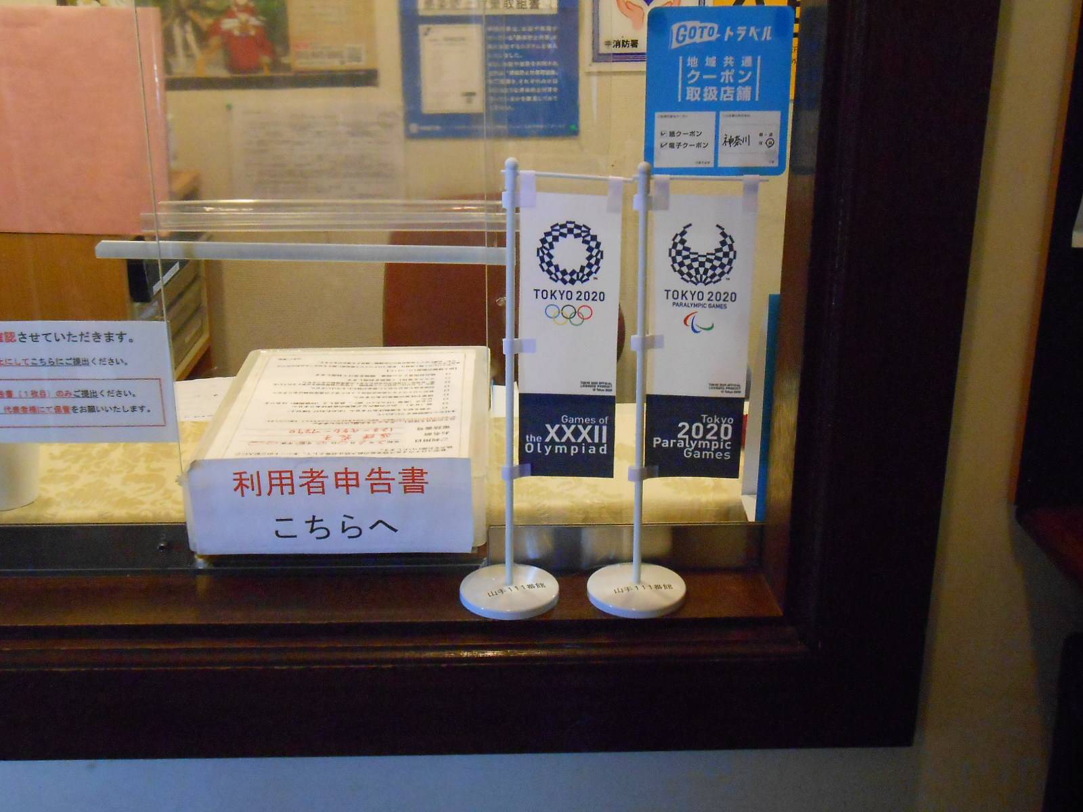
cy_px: 406
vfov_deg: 32.9
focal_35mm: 44
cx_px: 542
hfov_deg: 42.9
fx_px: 1377
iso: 800
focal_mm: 7.8
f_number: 4.5
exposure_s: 1/25
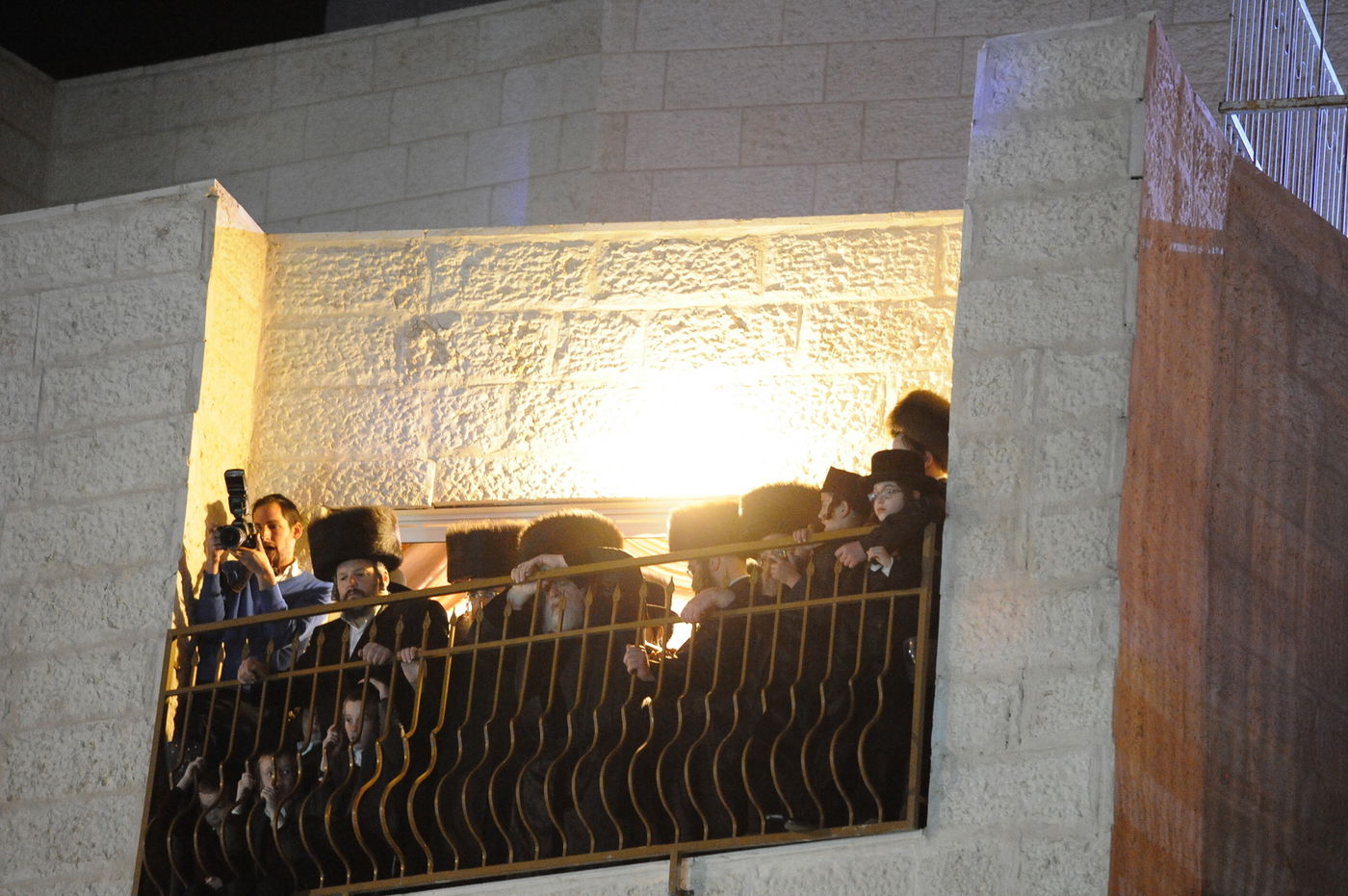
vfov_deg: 6.9
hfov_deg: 10.3
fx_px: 7483
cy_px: 448
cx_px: 674
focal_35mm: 200
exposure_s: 1/20
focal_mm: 200
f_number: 3.5
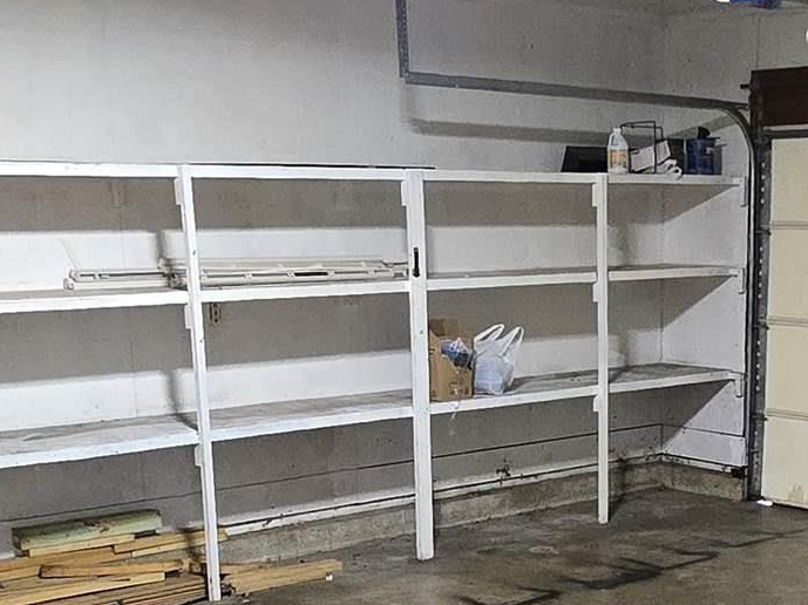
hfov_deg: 32.6
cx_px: 607
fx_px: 1353
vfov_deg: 24.3
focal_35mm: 58
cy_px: 577
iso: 1000
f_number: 2.2
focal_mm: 2.2
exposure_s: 1/60
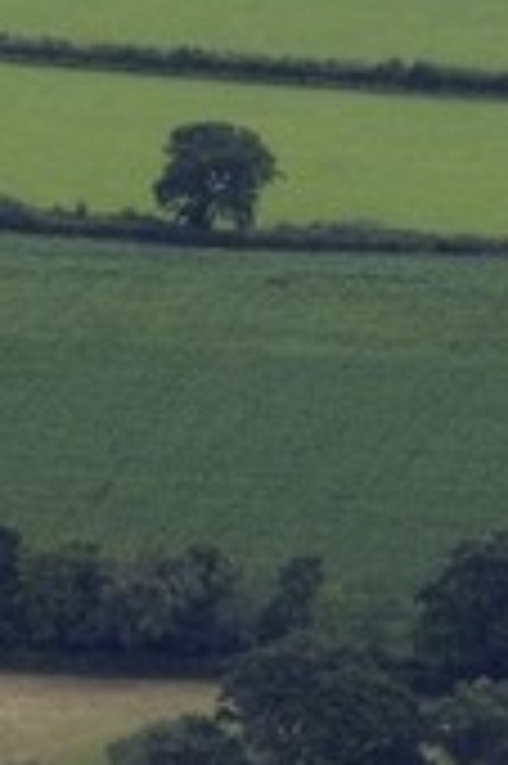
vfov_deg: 2.1
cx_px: -2607
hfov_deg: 1.4
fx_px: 20996
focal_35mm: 990
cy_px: -180
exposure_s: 1/800
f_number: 7.1
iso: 400
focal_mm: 105
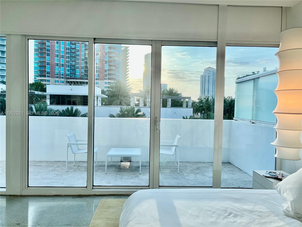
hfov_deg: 67.3
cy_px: 114
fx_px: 227
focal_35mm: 26
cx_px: 151
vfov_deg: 53.1
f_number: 1.5
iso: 50
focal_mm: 5.7
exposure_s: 1/803
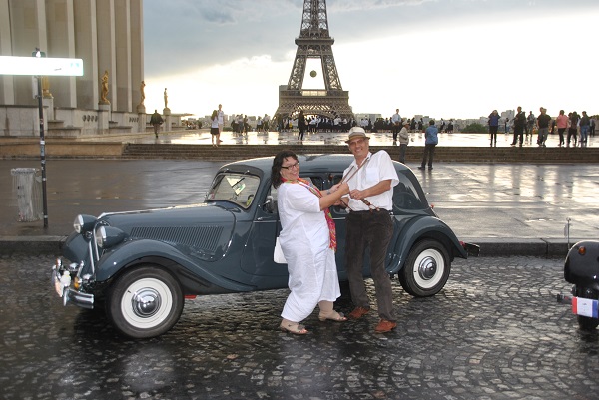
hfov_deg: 49.5
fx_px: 649
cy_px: 200
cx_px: 300
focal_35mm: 39
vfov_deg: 34.3
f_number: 4
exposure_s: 1/100
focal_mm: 26
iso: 200
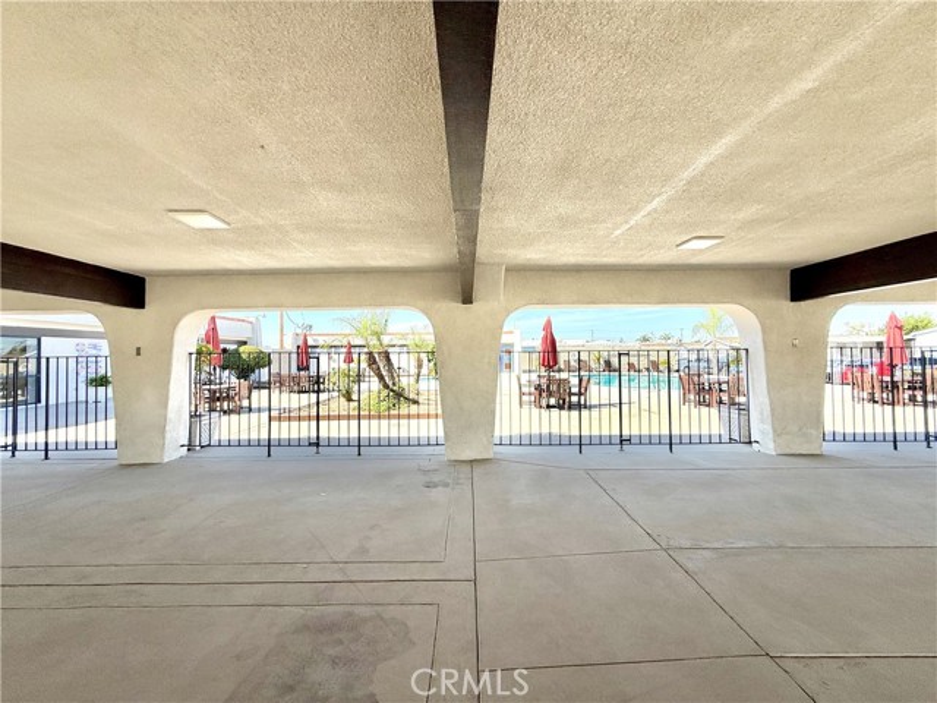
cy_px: 352
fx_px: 379
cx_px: 468
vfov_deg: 85.7
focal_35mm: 14
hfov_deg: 102.1
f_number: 2.2
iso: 50
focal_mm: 2.22
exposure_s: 1/1105
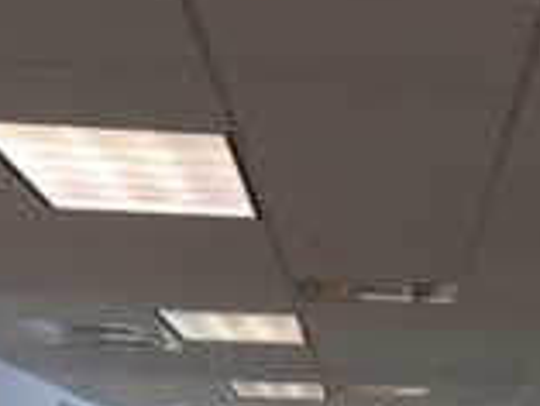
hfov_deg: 15.5
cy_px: 743
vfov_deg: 11.6
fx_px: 1842
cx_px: 788
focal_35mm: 118
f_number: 2.2
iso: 64
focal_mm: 4.15
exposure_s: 1/30
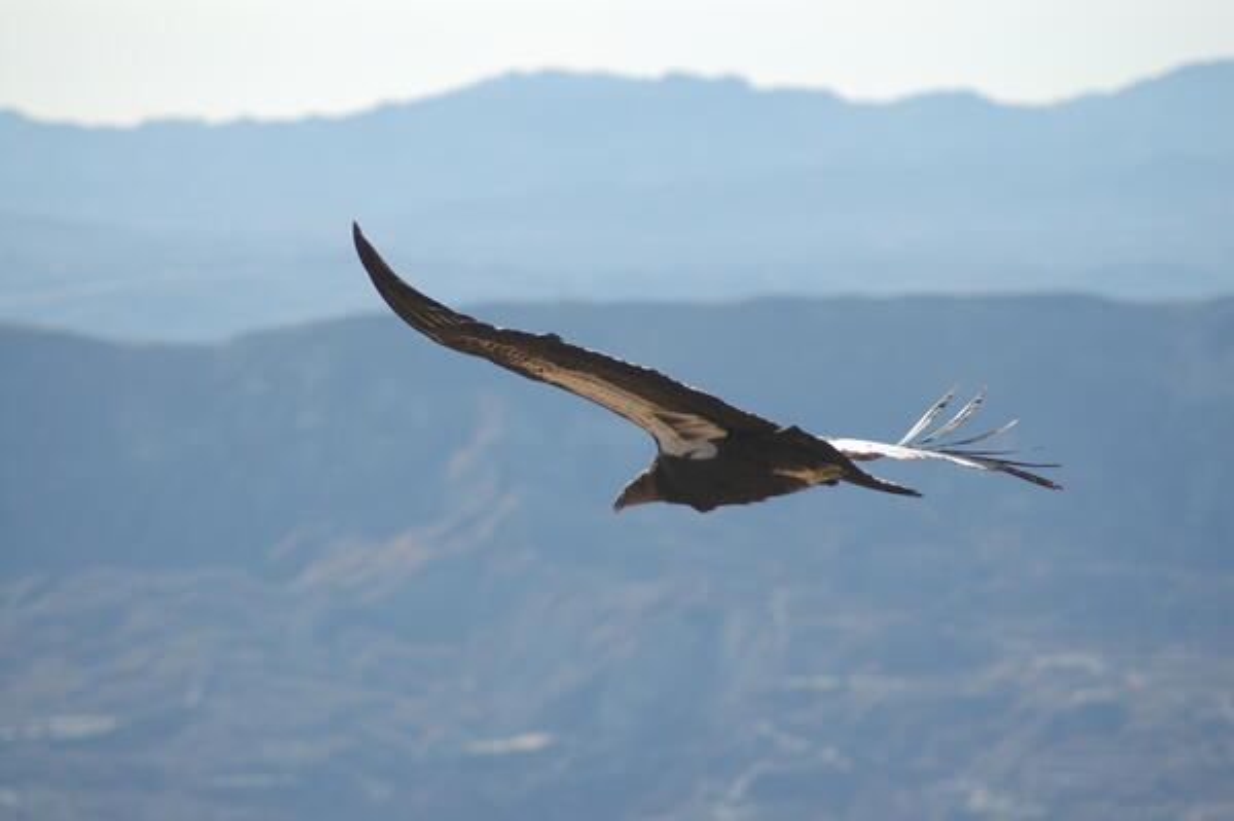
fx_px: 9761
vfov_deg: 4.8
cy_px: 410
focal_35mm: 285
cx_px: 617
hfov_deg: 7.2
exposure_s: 1/1000
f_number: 4.8
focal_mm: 190
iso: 200
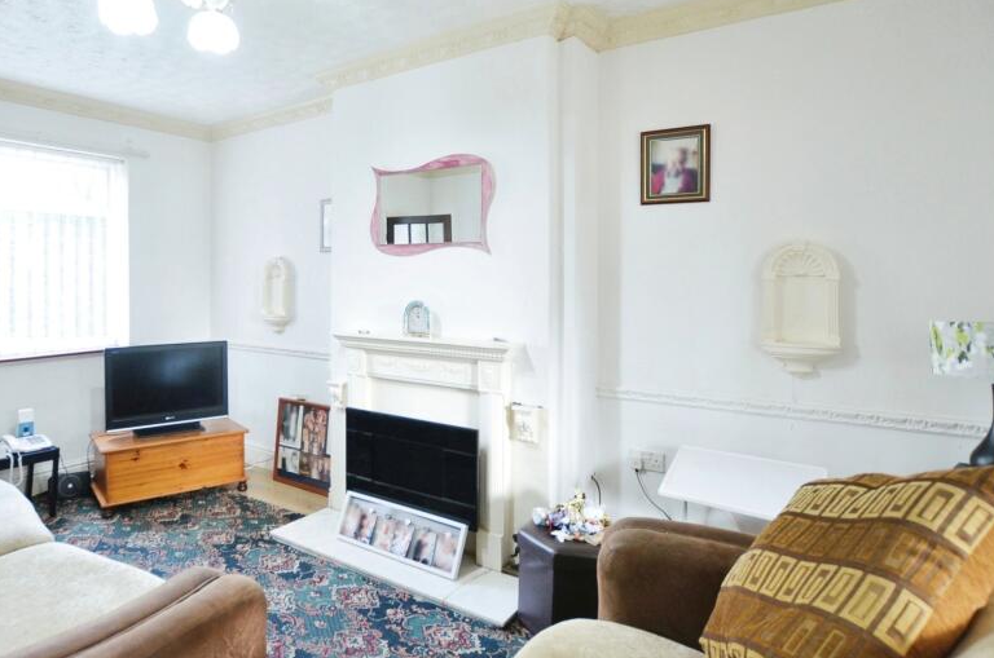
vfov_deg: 61.7
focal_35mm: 20
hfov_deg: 82.4
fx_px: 551
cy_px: 311
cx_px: 368
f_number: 3.5
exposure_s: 1/30
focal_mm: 10
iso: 800
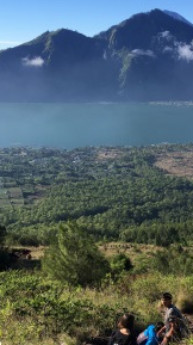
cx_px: 149
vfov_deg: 42.0
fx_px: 447
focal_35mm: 49
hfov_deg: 24.1
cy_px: 195
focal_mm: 4.15
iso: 25
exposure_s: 1/1026
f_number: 2.2
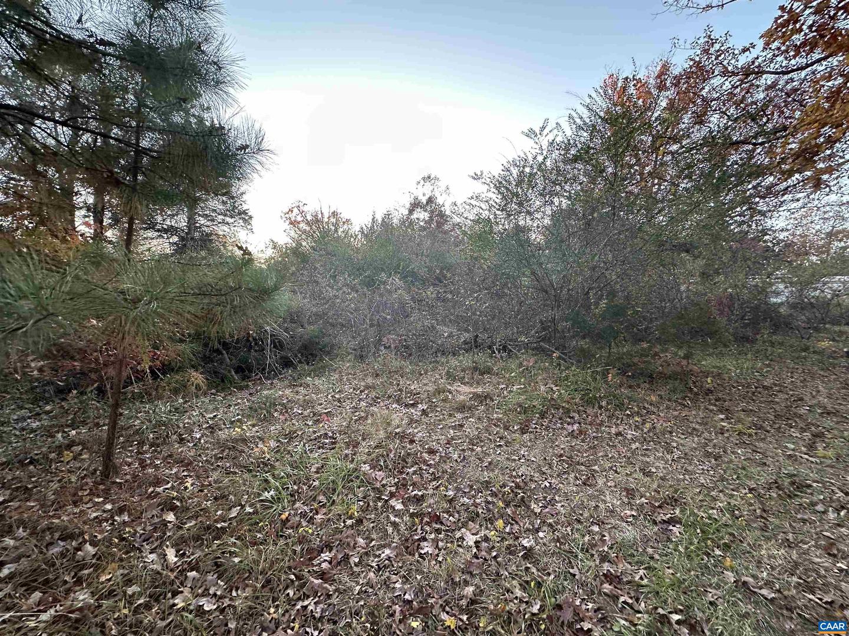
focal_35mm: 14
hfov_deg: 102.1
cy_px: 318
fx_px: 343
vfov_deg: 85.7
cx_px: 424
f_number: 2.2
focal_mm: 2.22
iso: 125
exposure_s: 1/99
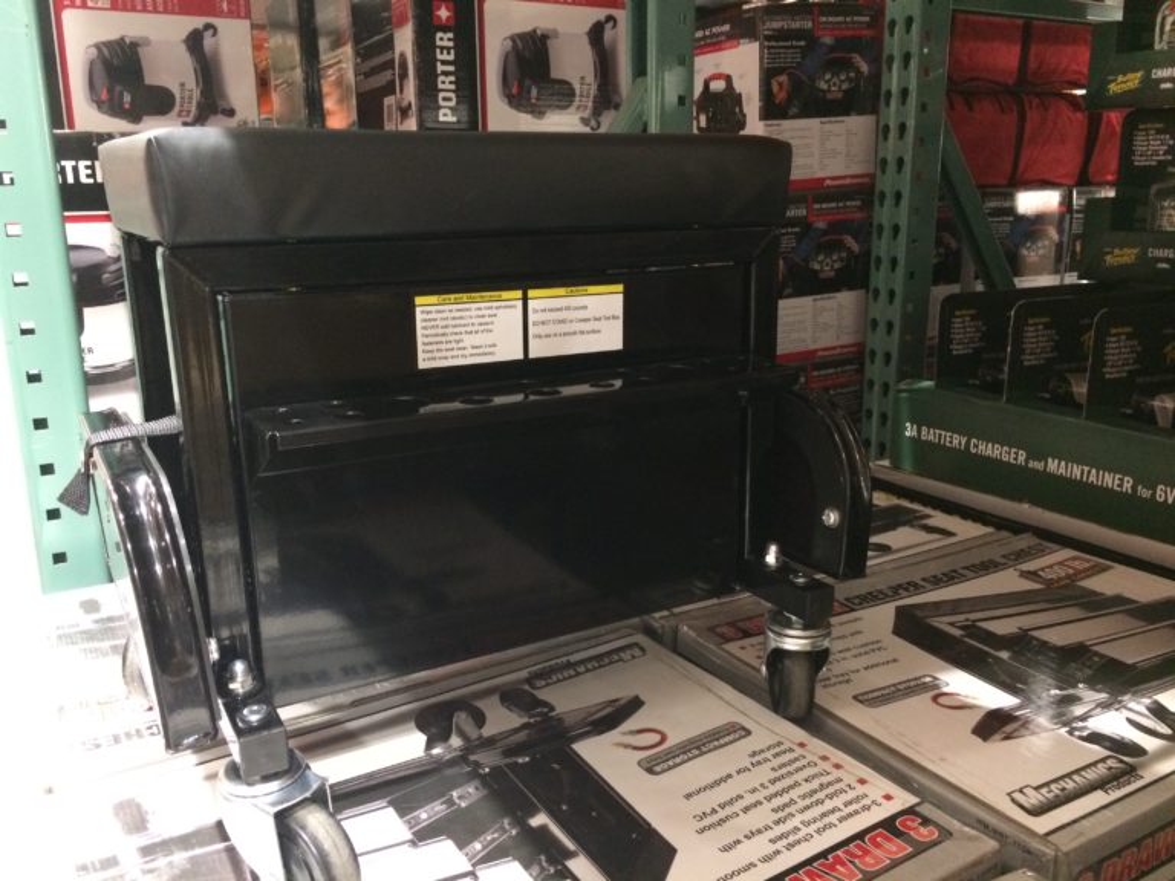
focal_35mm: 29
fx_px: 984
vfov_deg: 48.2
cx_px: 588
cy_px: 440
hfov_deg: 61.7
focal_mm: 4.15
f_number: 2.2
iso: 320
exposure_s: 1/15
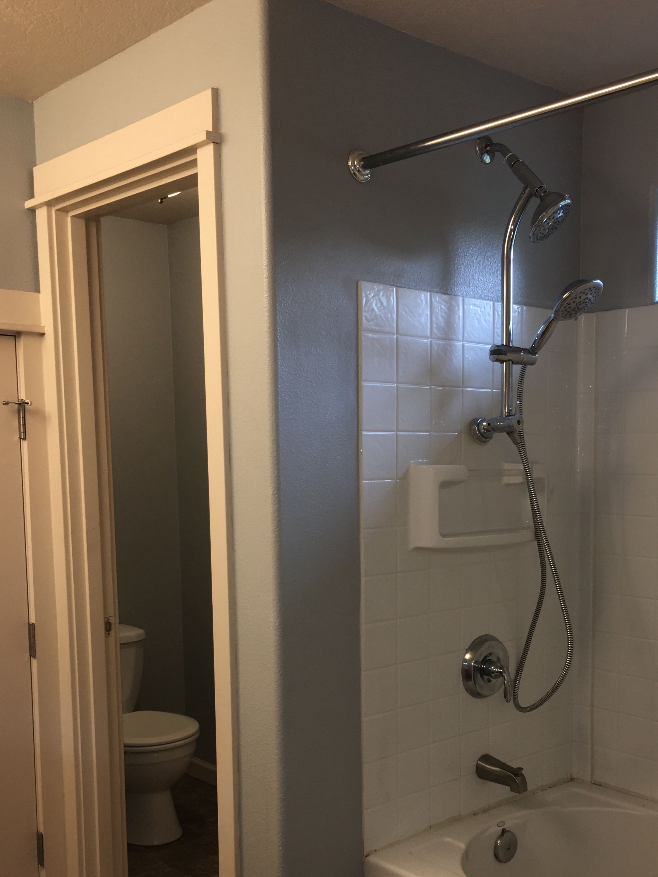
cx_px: 429
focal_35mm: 39
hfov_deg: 36.5
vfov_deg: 47.2
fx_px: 988
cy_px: 572
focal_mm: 4.15
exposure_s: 1/30
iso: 25
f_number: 2.2
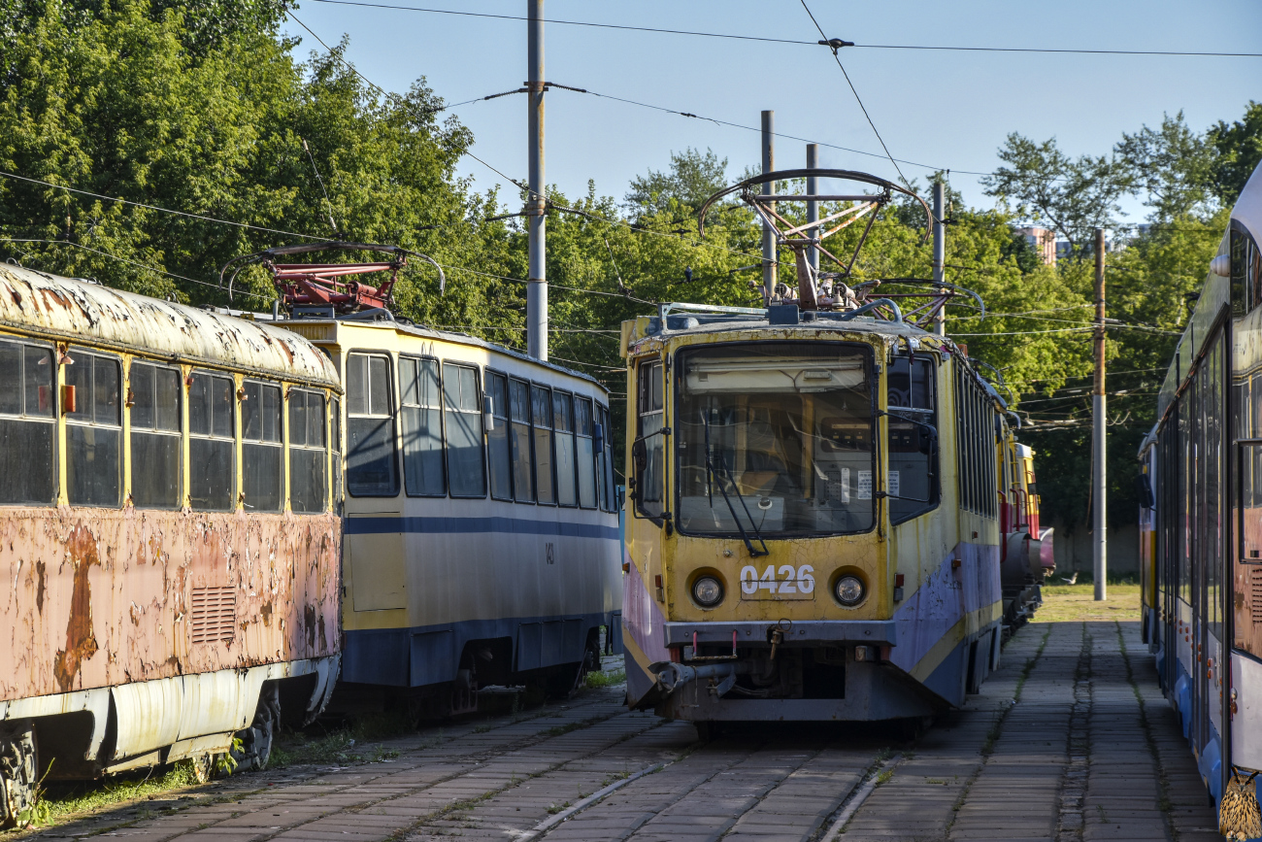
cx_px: 631
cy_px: 421
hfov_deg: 16.1
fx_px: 4470
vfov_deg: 10.8
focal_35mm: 128
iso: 200
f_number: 8
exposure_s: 1/250
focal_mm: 85
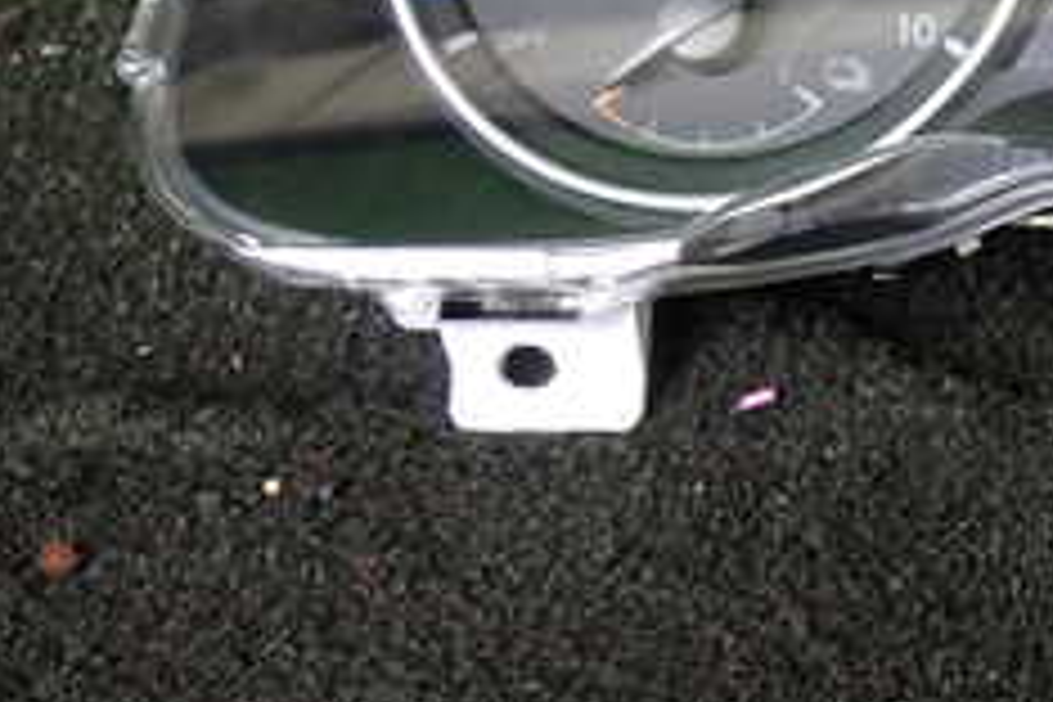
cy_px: -234
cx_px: 1323
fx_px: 2340
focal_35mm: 80
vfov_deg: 16.1
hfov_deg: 22.9
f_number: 2.3
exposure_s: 1/40
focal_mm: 5.4
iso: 200
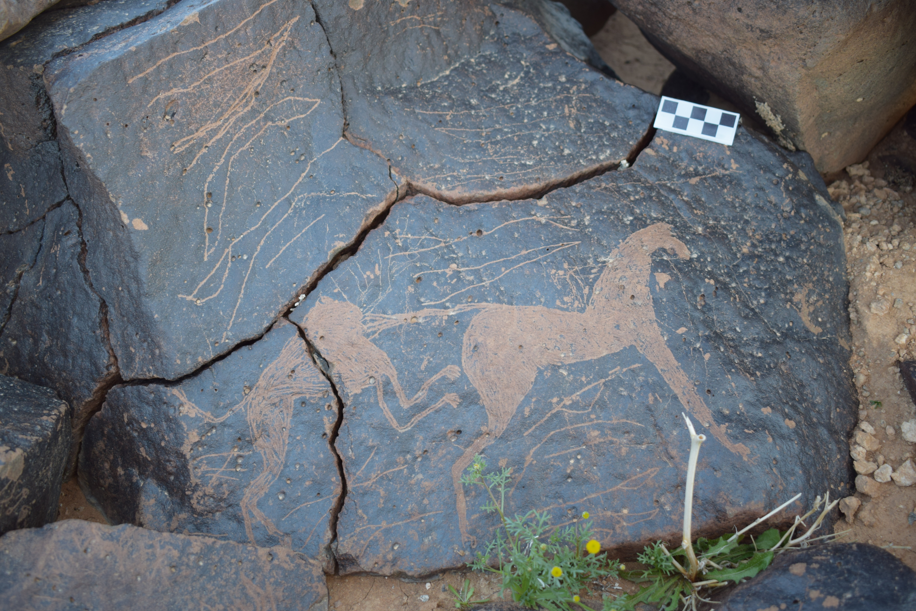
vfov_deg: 36.4
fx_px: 929
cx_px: 452
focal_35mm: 37
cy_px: 291
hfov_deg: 52.5
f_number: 3.8
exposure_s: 1/100
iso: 200
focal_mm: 23
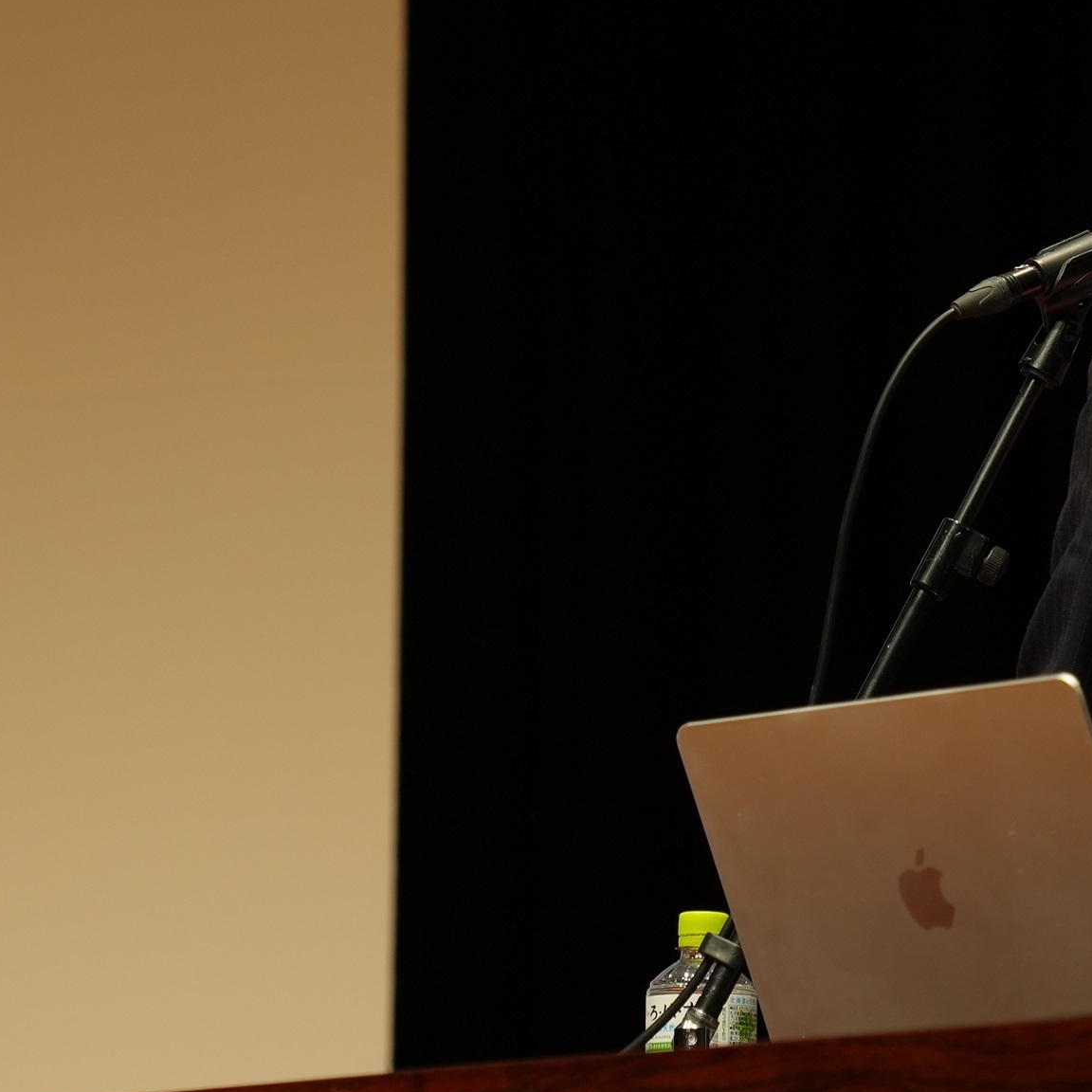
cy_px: 344
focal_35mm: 181
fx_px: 6460
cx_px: 927
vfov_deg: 9.7
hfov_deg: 9.6
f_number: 4
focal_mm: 70
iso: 500
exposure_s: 1/100
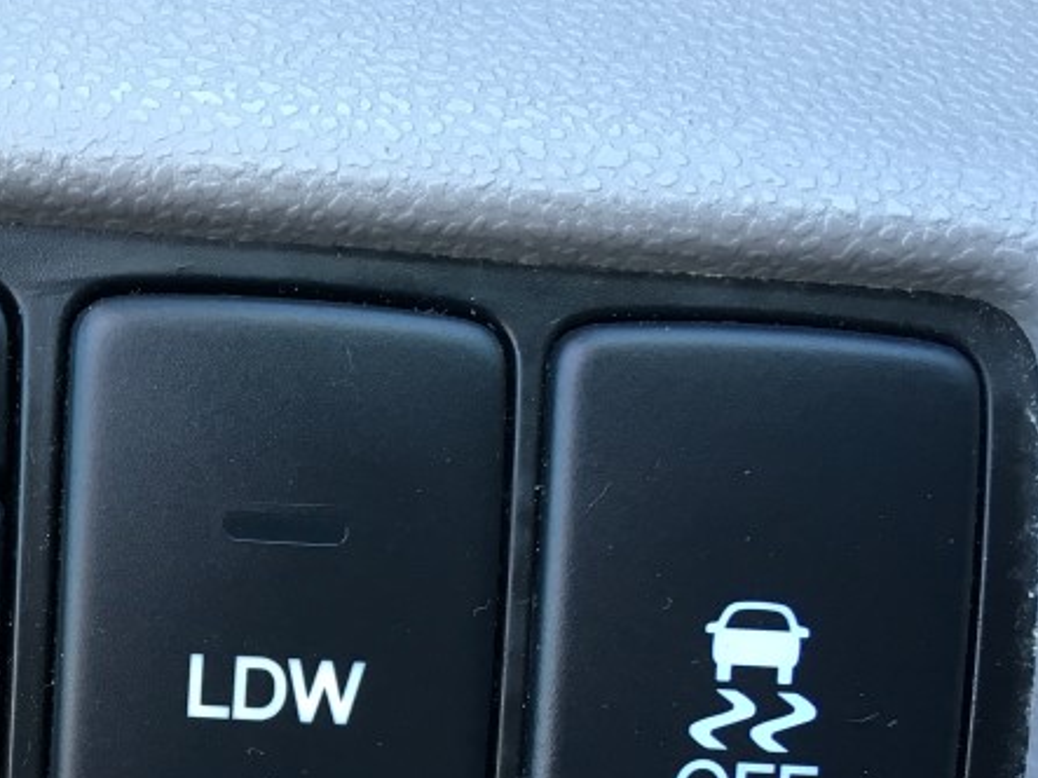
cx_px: 148
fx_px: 2009
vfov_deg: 21.1
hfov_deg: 28.1
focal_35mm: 67
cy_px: 804
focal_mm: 4.15
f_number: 2.2
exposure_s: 1/30
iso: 25
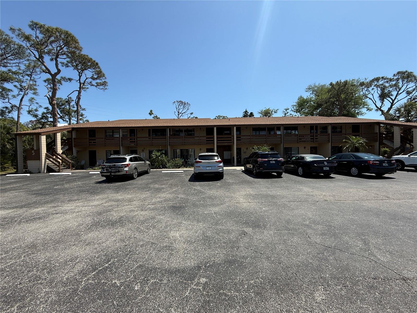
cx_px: 208
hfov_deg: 102.1
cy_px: 156
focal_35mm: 14
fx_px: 169
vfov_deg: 85.7
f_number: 2.2
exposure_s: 1/1698
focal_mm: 2.22
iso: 50
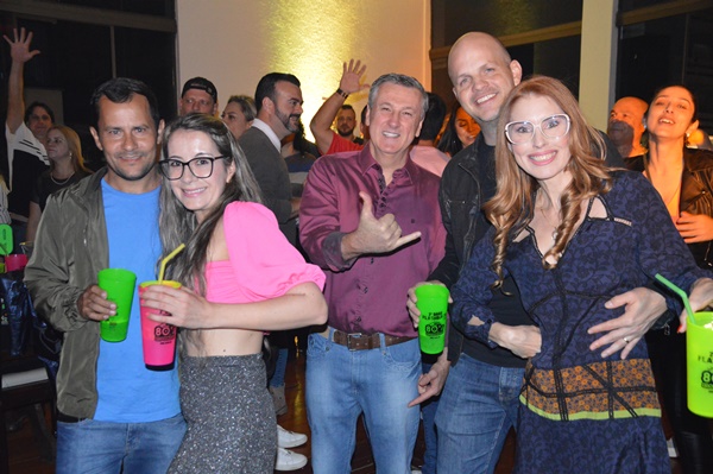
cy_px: 237
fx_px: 712
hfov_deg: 53.2
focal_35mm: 36
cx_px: 356
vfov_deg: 36.8
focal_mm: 24
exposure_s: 1/60
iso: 3200
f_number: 3.8
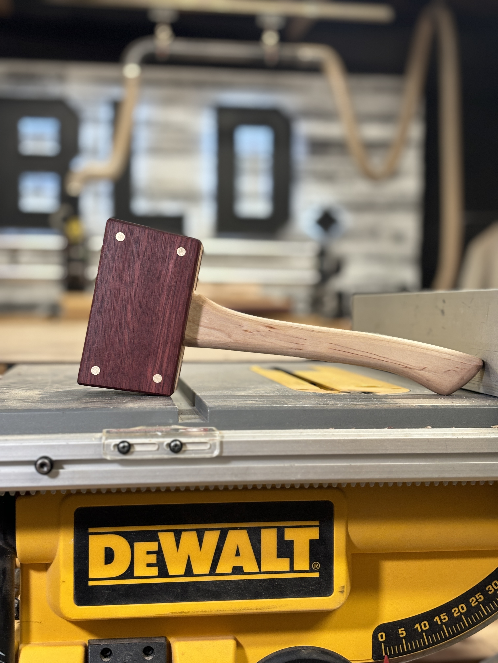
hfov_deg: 28.0
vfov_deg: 36.8
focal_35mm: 52
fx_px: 997
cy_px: 332
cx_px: 249
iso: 100
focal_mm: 5.96
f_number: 1.6
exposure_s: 1/60
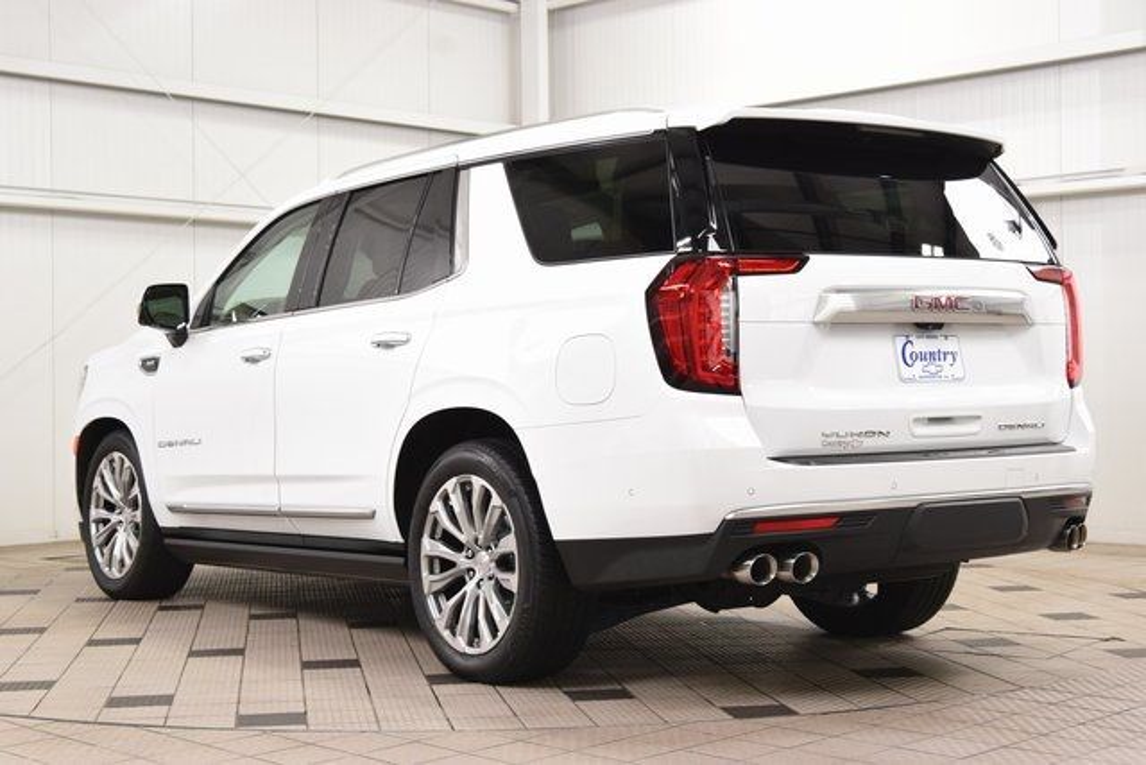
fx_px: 1815
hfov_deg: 35.0
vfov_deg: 23.8
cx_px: 573
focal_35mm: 57
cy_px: 382
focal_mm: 38
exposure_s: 1/60
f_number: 8
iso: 1600
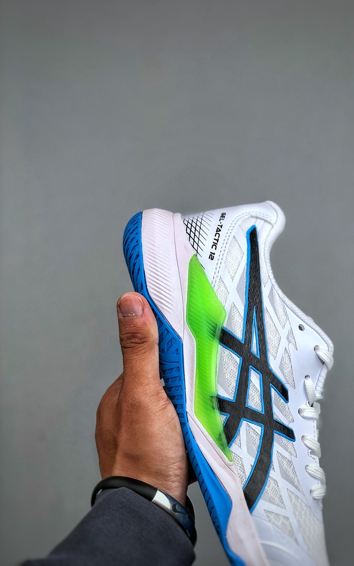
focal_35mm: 61
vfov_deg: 33.5
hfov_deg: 21.3
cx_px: 213
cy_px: 281
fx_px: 942
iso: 25
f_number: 2.8
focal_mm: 6.6
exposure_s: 1/100
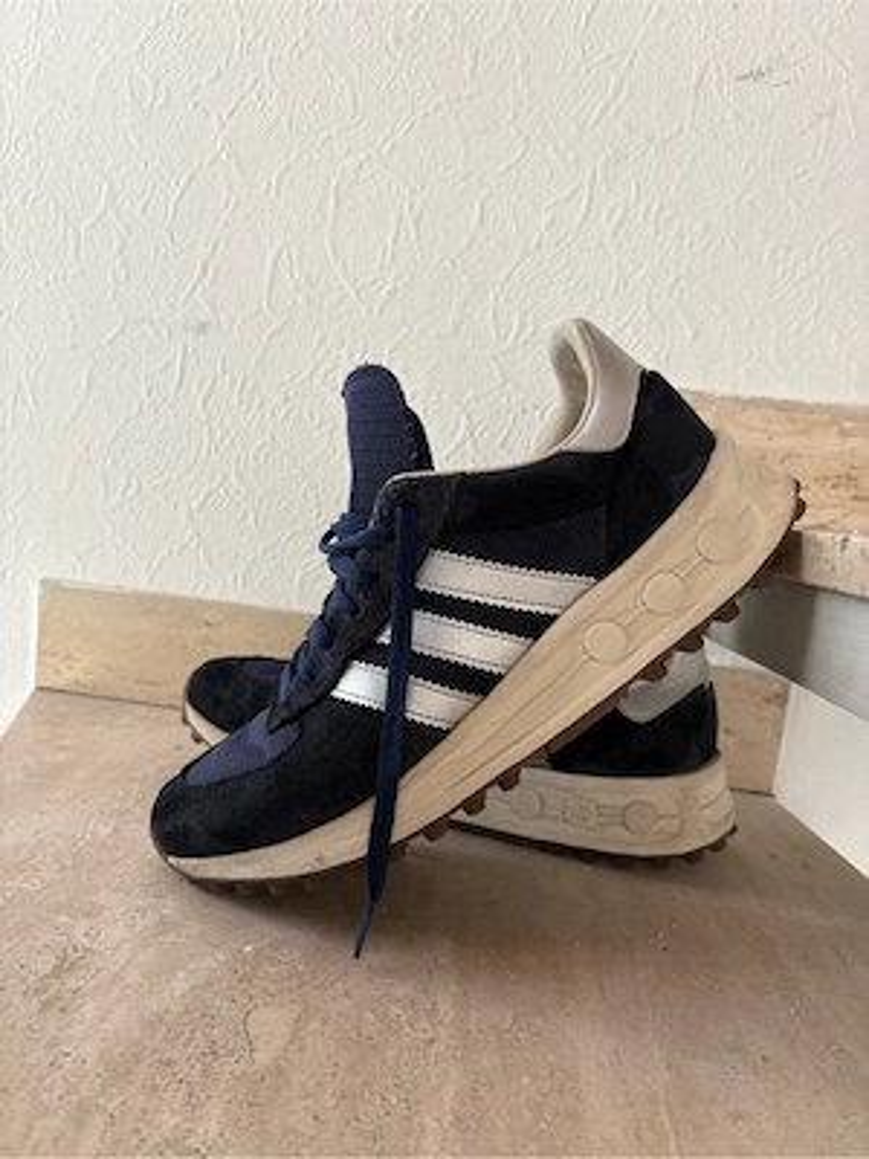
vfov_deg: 67.3
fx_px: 870
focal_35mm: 26
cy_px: 580
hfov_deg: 53.1
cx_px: 434
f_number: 1.6
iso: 40
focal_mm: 5.96
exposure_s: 1/288
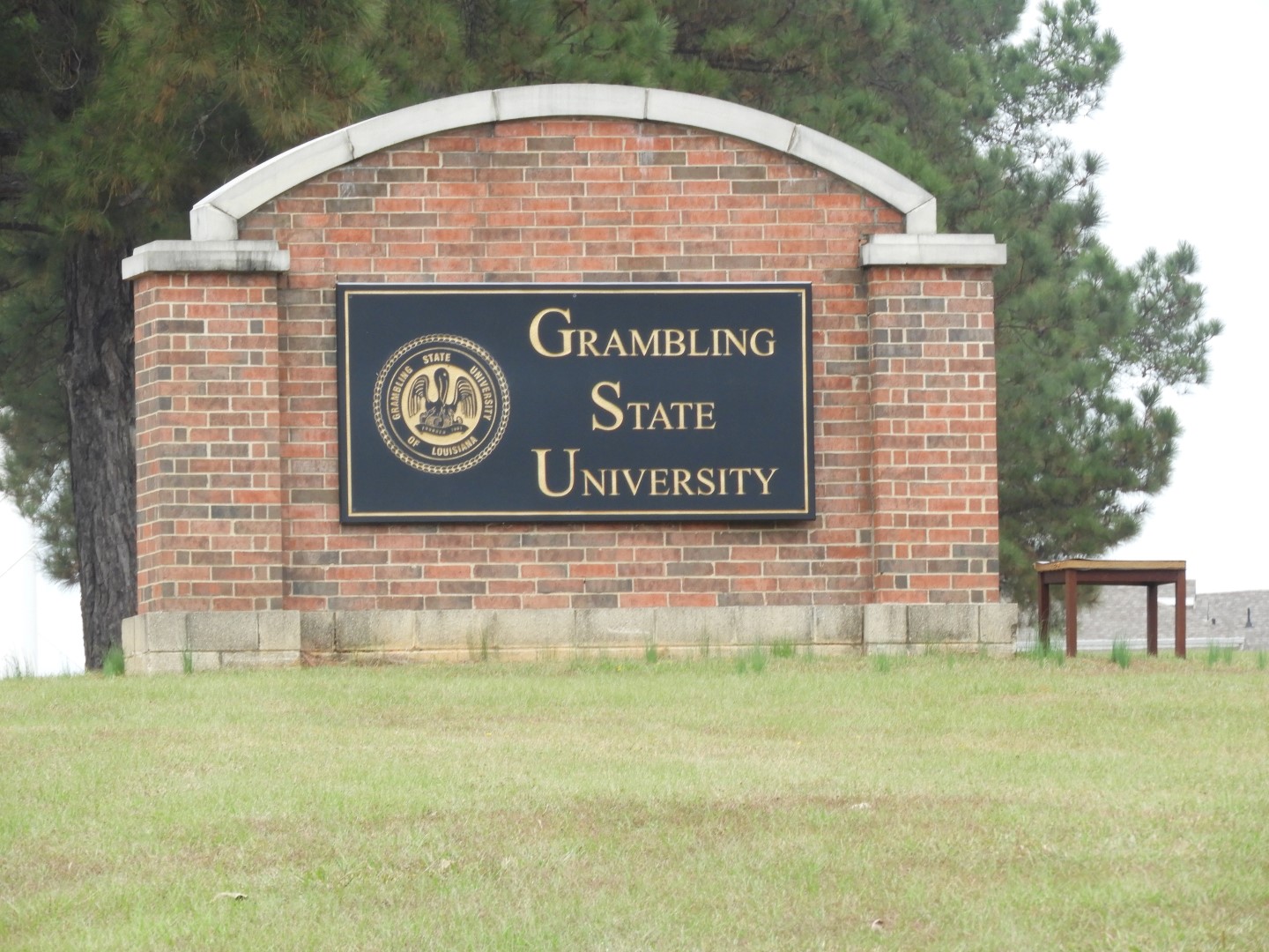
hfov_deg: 5.5
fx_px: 13197
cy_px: 476
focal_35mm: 360
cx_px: 634
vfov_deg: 4.1
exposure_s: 1/125
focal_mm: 64.5
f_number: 5.6
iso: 200
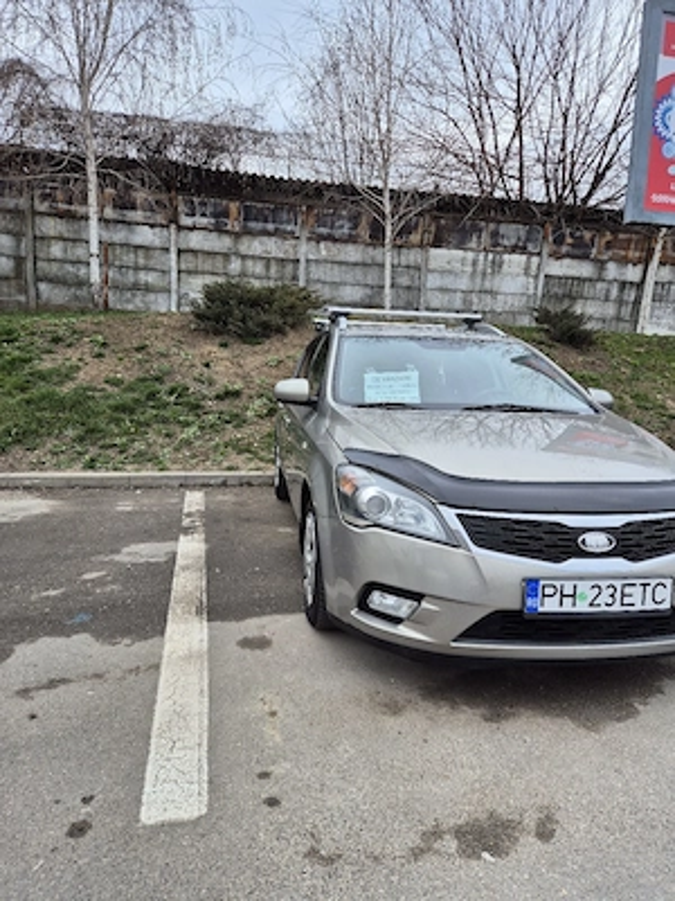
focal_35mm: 23
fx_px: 598
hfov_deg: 58.9
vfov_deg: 73.9
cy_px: 450
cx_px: 338
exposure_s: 1/270
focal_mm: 5.4
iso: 25
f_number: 1.8
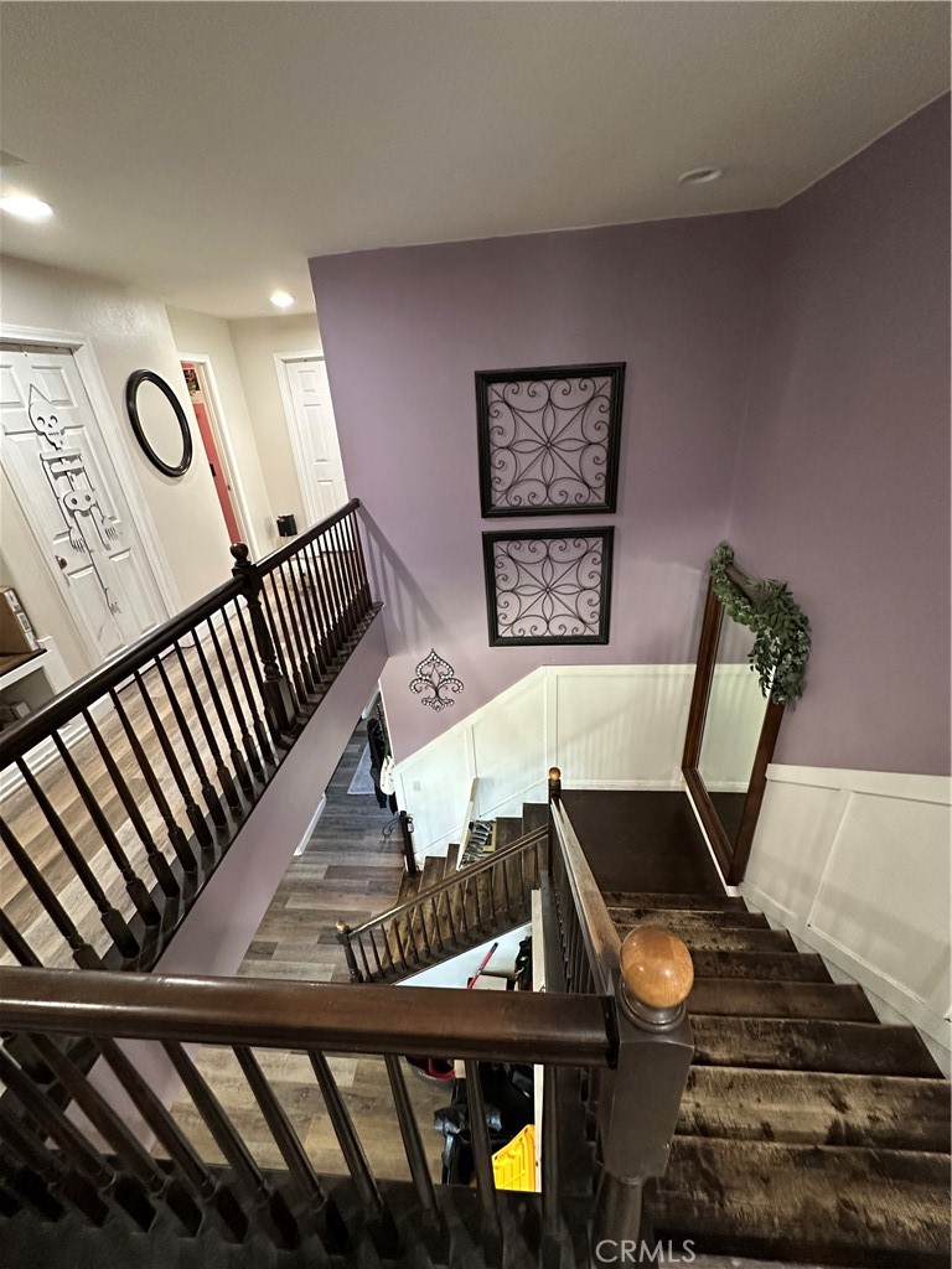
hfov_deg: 85.7
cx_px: 476
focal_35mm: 14
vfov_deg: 102.1
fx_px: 513
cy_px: 634
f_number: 2.2
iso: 640
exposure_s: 1/60
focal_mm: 2.22
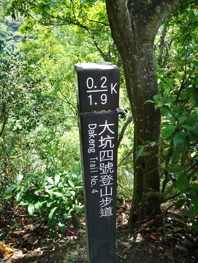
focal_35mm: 27
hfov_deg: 51.4
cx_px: 99
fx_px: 206
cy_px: 132
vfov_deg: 65.3
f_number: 1.8
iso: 200
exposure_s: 1/899
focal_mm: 3.95
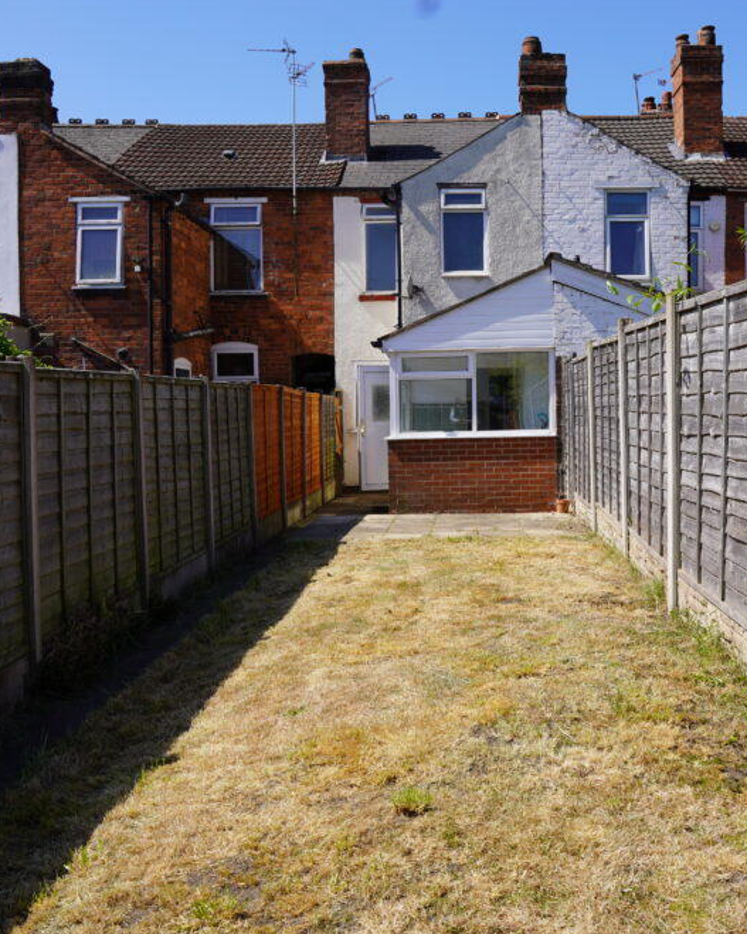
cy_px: 456
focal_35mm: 35
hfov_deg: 41.7
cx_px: 492
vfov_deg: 51.5
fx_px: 967
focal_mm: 16
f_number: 10
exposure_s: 1/160
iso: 100
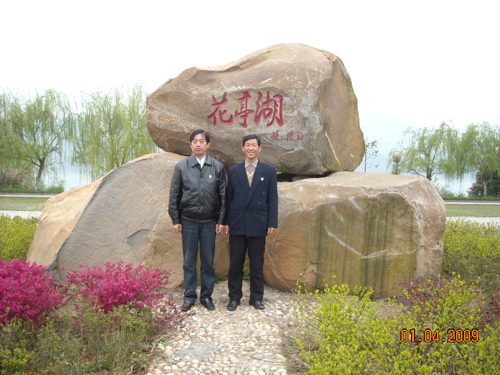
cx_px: 250
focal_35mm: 35
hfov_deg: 52.6
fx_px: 506
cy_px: 188
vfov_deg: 40.7
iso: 64
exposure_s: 1/84
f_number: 2.8
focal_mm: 5.7
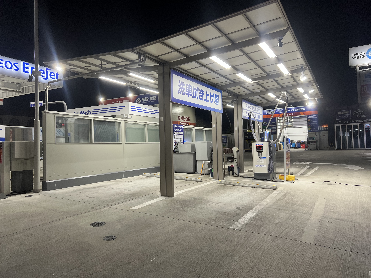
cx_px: 186
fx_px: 279
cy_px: 139
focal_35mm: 26
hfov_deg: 67.3
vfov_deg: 53.1
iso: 100
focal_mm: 5.7
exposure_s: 1/111
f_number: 1.5
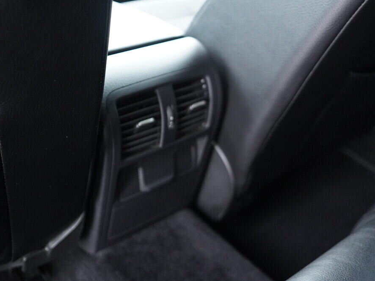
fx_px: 433
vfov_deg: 36.0
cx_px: 186
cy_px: 137
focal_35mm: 40
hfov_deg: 46.8
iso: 3200
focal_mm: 24
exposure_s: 1/40
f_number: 2.8
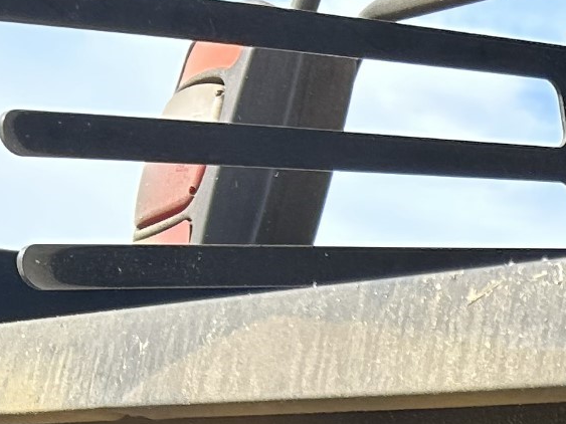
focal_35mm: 133
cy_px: 1006
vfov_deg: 9.8
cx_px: 1330
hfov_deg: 12.1
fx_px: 2174
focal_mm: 5.7
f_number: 1.5
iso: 50
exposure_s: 1/1135
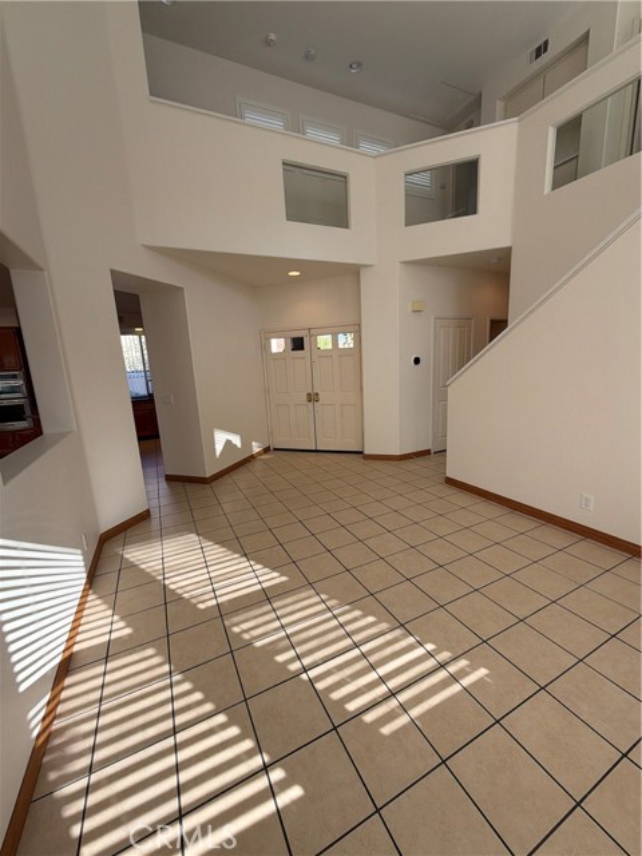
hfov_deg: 85.7
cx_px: 321
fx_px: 346
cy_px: 428
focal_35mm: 14
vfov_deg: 102.1
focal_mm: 2.22
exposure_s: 1/183
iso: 40
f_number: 2.2
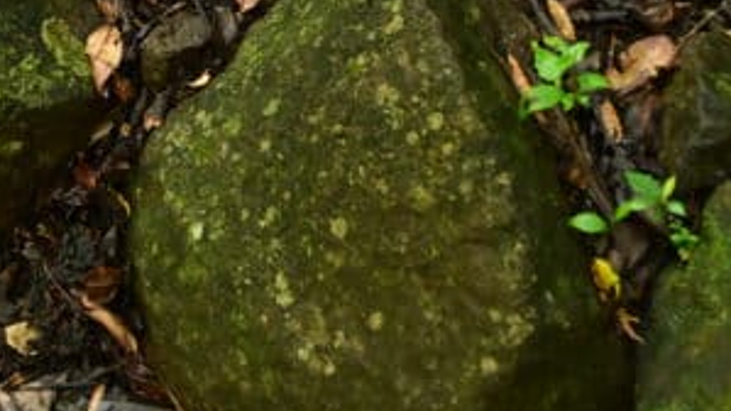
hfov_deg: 18.4
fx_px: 2228
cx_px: 108
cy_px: -229
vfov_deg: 10.2
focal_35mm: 115
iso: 1600
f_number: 5
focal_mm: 32
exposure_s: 1/30
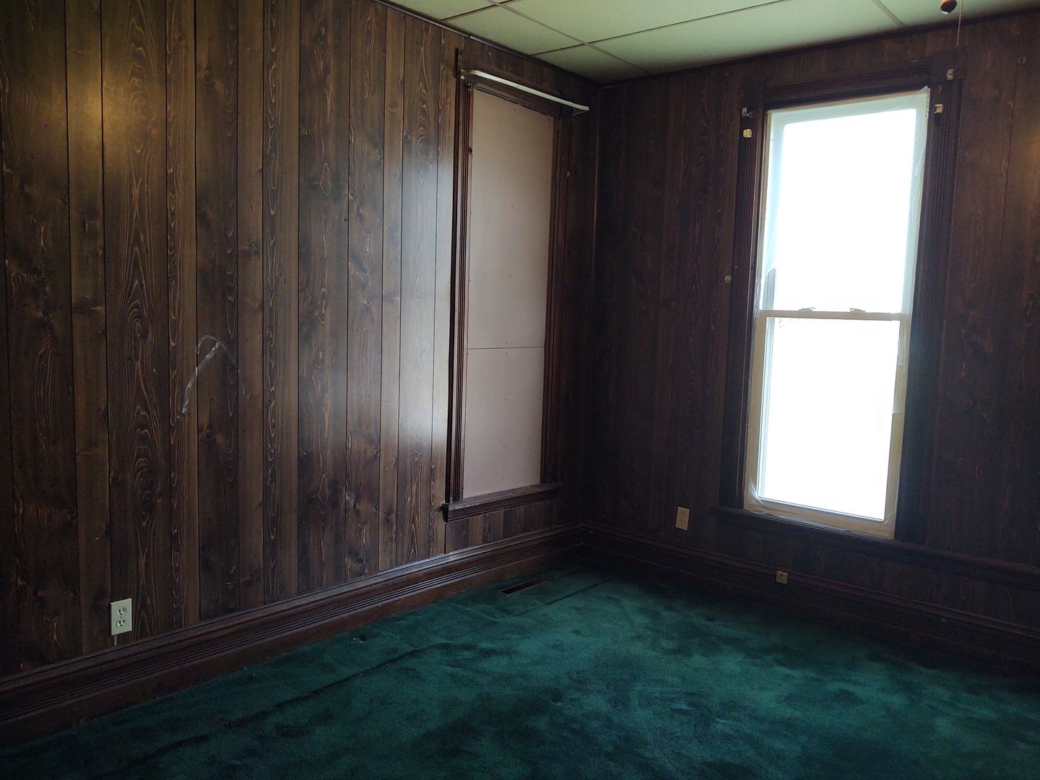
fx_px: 811
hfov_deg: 65.3
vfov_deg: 51.4
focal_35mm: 27
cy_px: 390
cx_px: 520
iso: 173
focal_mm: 4.75
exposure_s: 1/33
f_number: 1.7
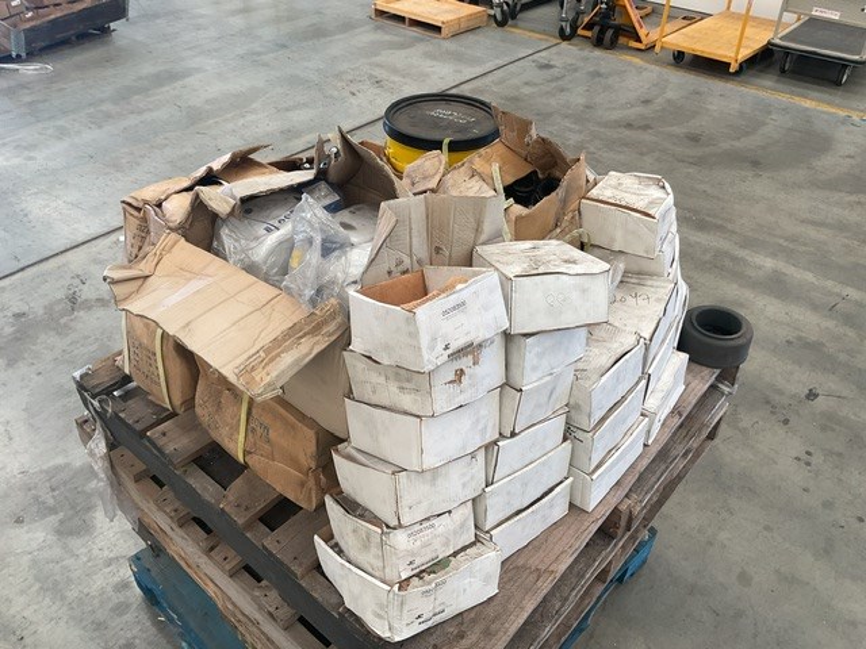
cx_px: 433
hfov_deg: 61.7
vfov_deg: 48.2
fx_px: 726
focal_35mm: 29
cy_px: 324
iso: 50
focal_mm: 3
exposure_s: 1/120
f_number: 1.8
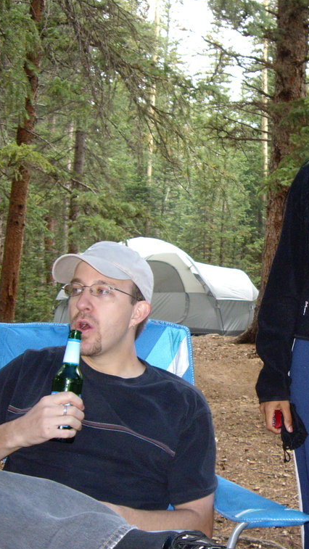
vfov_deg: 37.2
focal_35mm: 56
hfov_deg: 21.0
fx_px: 815
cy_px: 274
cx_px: 282
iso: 200
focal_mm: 6.2
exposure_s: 1/40
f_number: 2.7
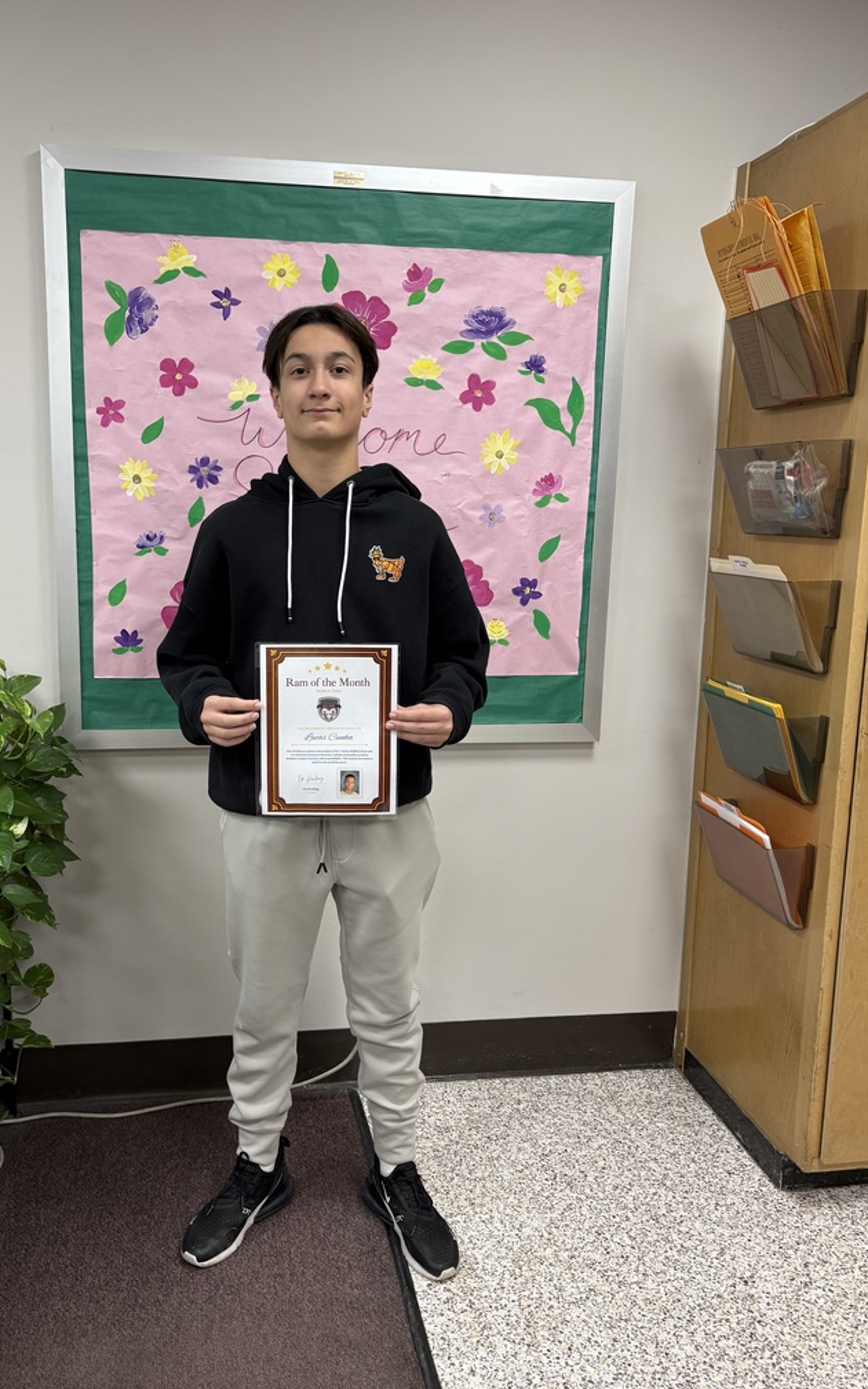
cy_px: 686
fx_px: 1060
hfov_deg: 44.3
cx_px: 350
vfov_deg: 66.5
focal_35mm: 28
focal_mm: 5.96
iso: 125
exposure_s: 1/120
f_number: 1.6
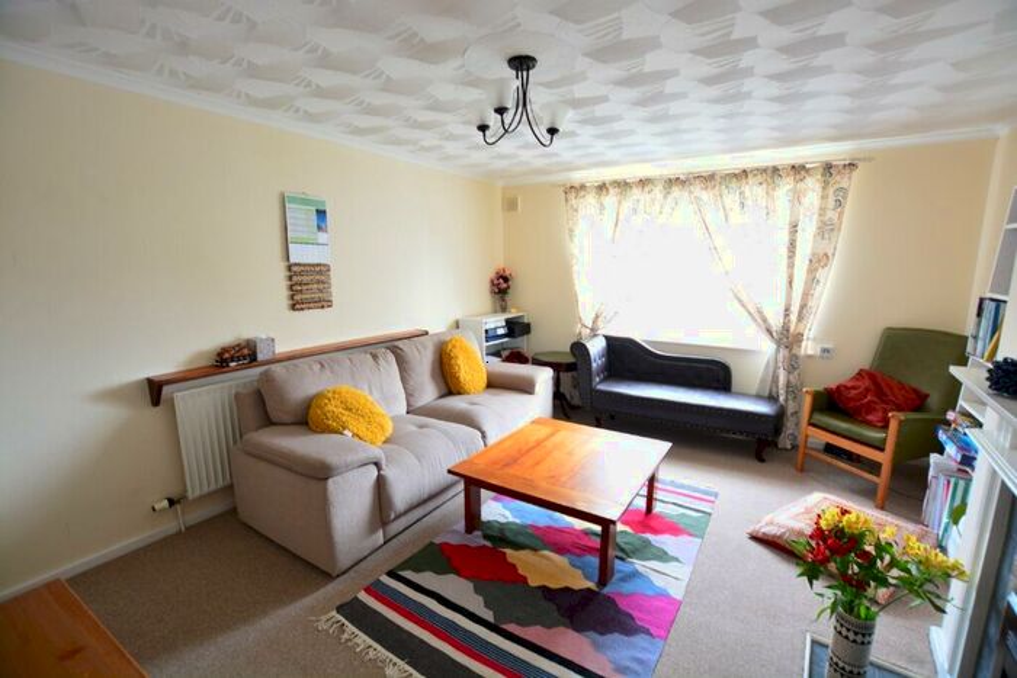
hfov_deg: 100.4
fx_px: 424
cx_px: 508
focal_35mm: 15
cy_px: 339
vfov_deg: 77.4
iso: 320
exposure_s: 1/15
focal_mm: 10
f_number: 3.5
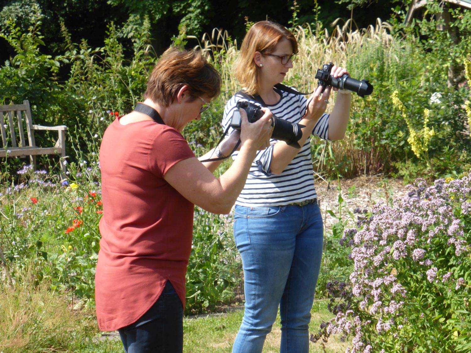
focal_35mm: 142
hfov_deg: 13.9
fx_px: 1932
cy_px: 176
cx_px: 236
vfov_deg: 10.4
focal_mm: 23.1
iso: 100
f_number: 5.4
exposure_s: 1/250
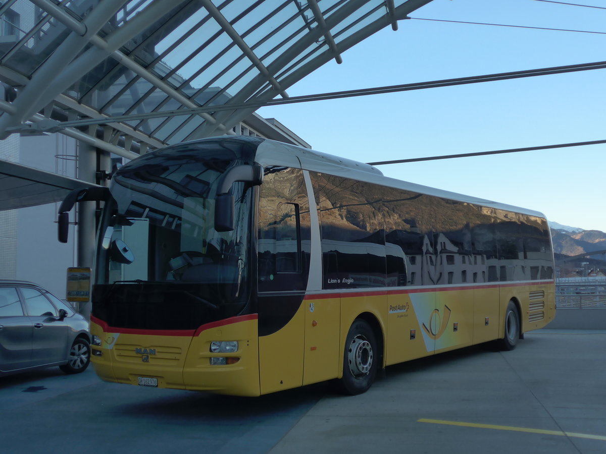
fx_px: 718
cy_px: 227
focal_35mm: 41
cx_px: 303
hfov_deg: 45.8
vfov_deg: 35.1
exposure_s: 1/500
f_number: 2.6
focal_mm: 8.4
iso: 160
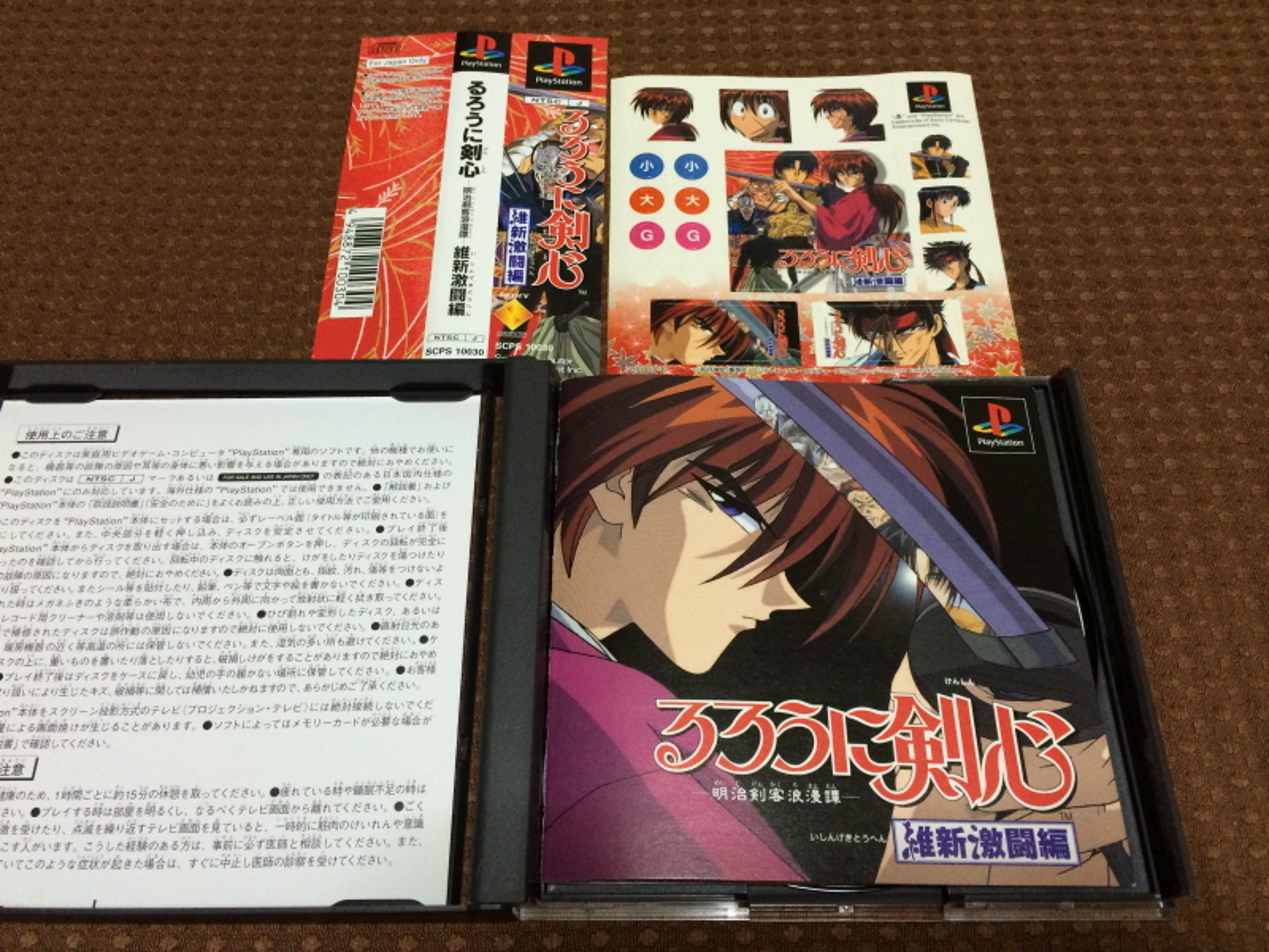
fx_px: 1100
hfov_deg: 60.0
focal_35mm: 30
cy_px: 476
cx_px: 634
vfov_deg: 46.8
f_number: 2.2
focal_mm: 4.12
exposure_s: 1/30
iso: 200
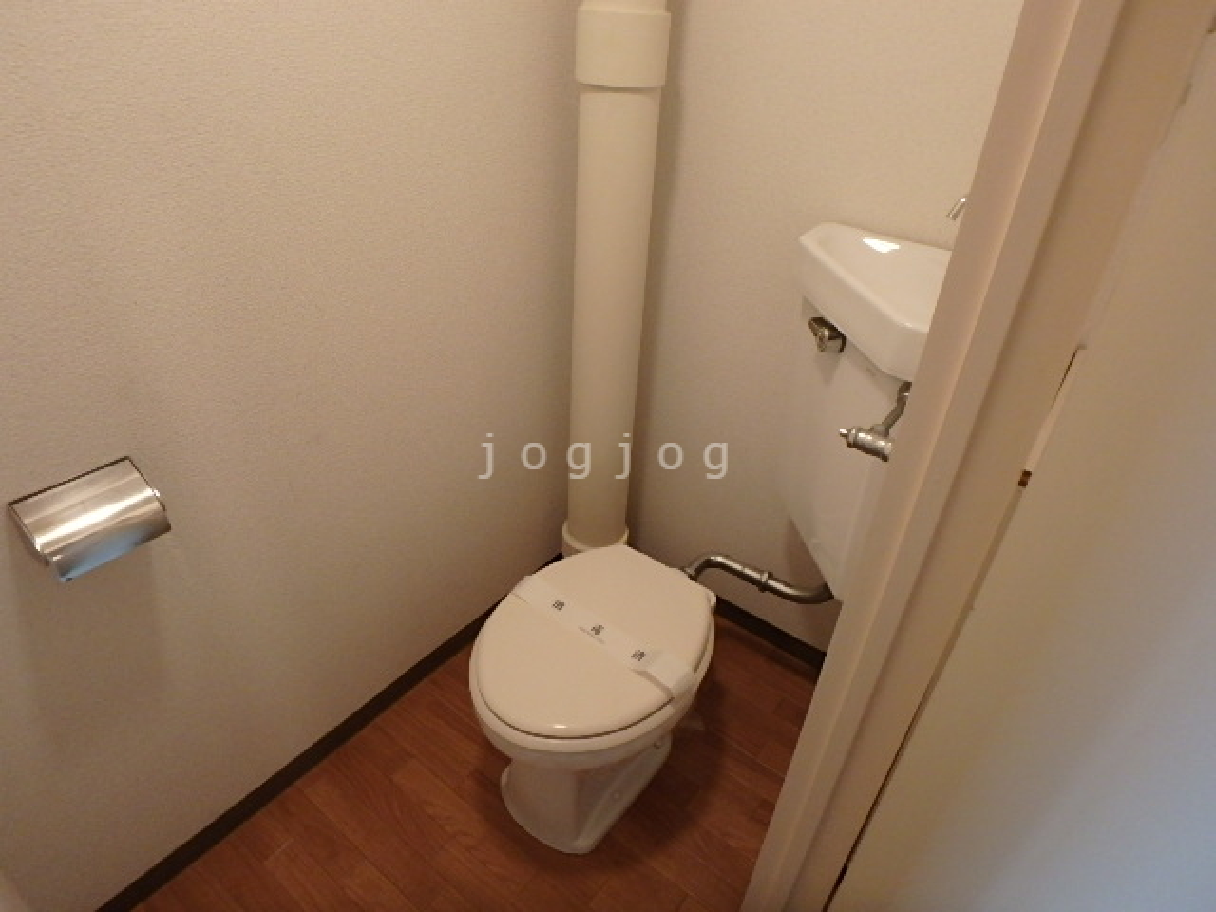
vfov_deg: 63.4
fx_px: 738
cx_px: 608
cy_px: 456
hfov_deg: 79.0
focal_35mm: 21
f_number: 3.5
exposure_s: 1/30
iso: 500
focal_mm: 3.7
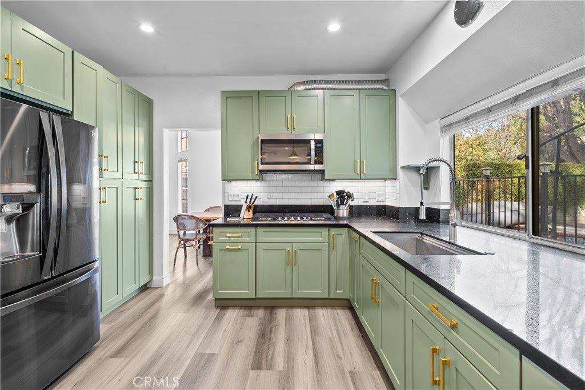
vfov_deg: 77.3
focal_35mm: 15
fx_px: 244
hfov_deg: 100.4
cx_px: 292
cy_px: 195
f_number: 9
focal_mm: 15
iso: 250
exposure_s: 1
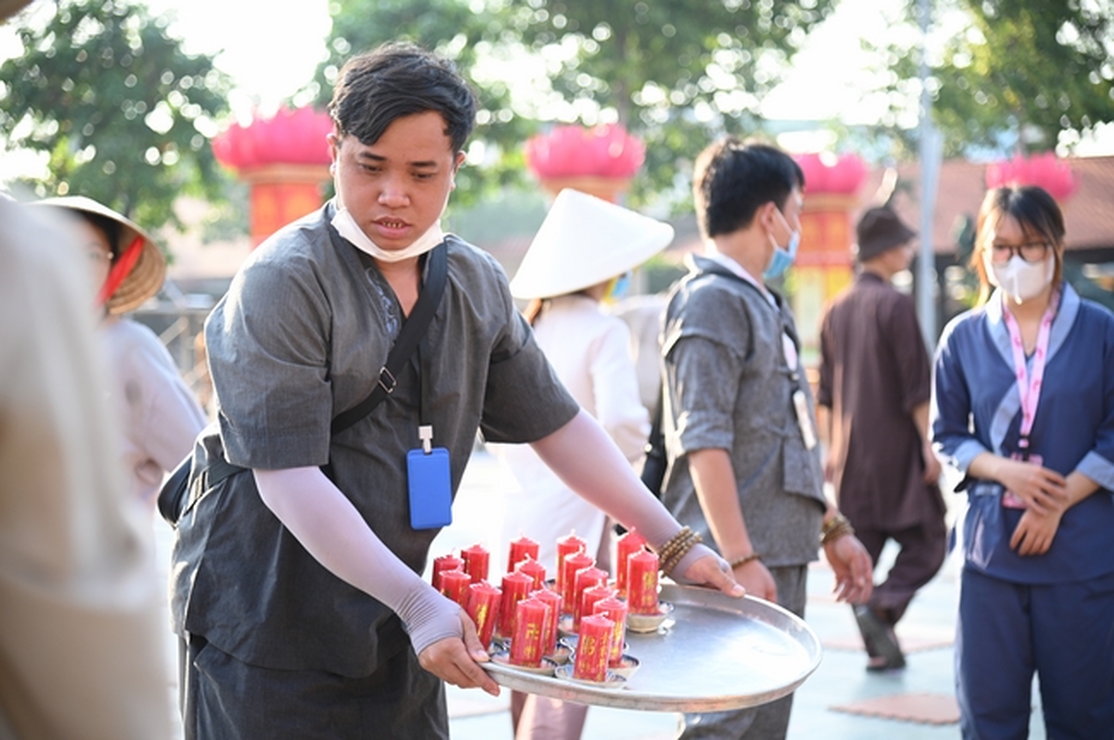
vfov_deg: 17.5
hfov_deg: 26.0
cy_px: 370
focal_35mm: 78
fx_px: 2411
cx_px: 557
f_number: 4
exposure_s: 1/250
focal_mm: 78
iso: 320
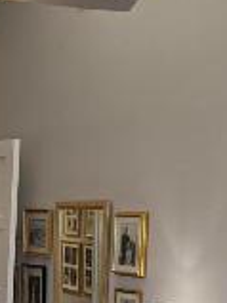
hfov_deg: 12.6
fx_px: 1016
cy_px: 278
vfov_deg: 16.7
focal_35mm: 116
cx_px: 8
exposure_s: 1/192
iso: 200
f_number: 1.78
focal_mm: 6.76
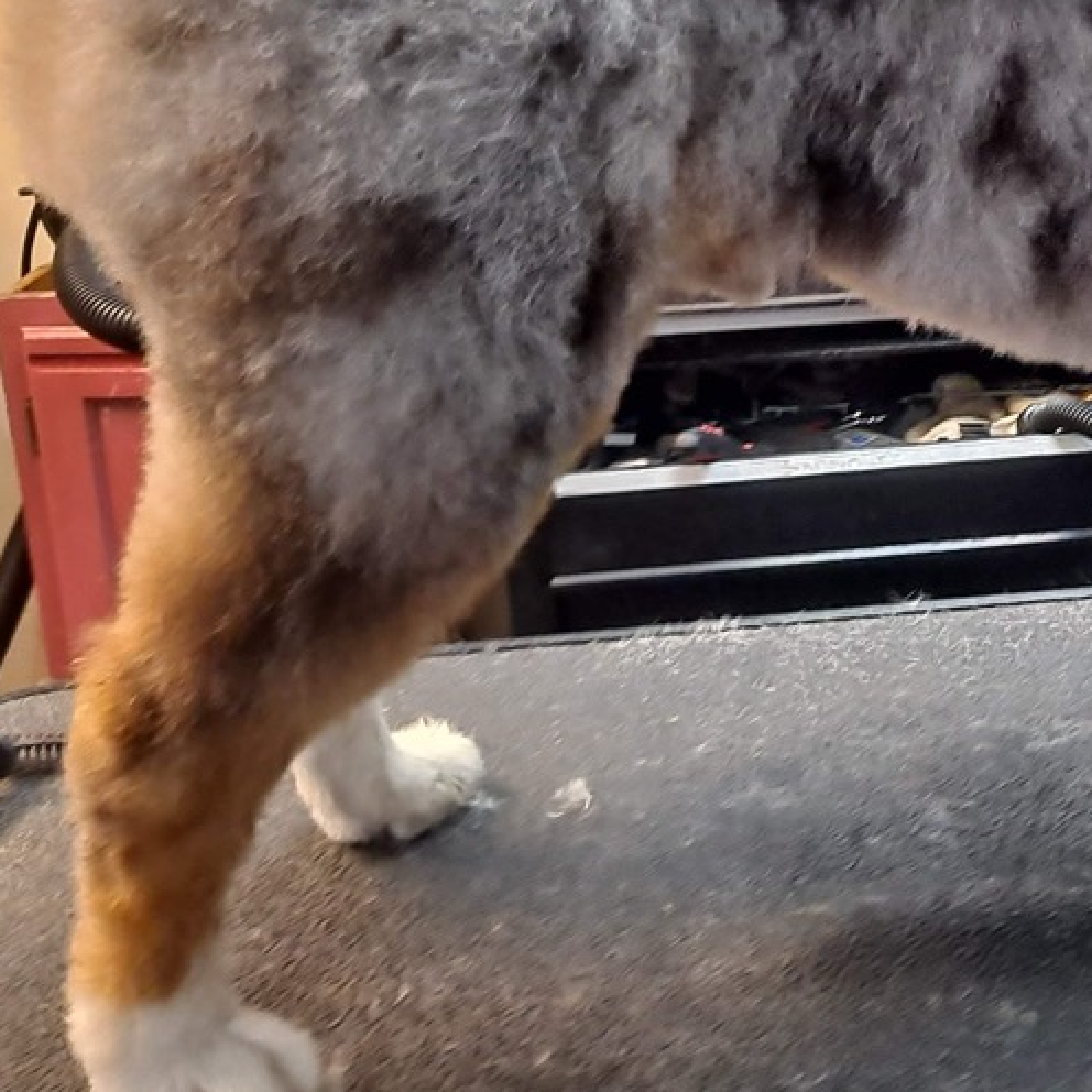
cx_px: 1136
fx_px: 2034
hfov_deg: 27.9
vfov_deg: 29.7
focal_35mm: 57
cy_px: 299
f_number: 2
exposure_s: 1/60
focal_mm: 4.6
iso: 200
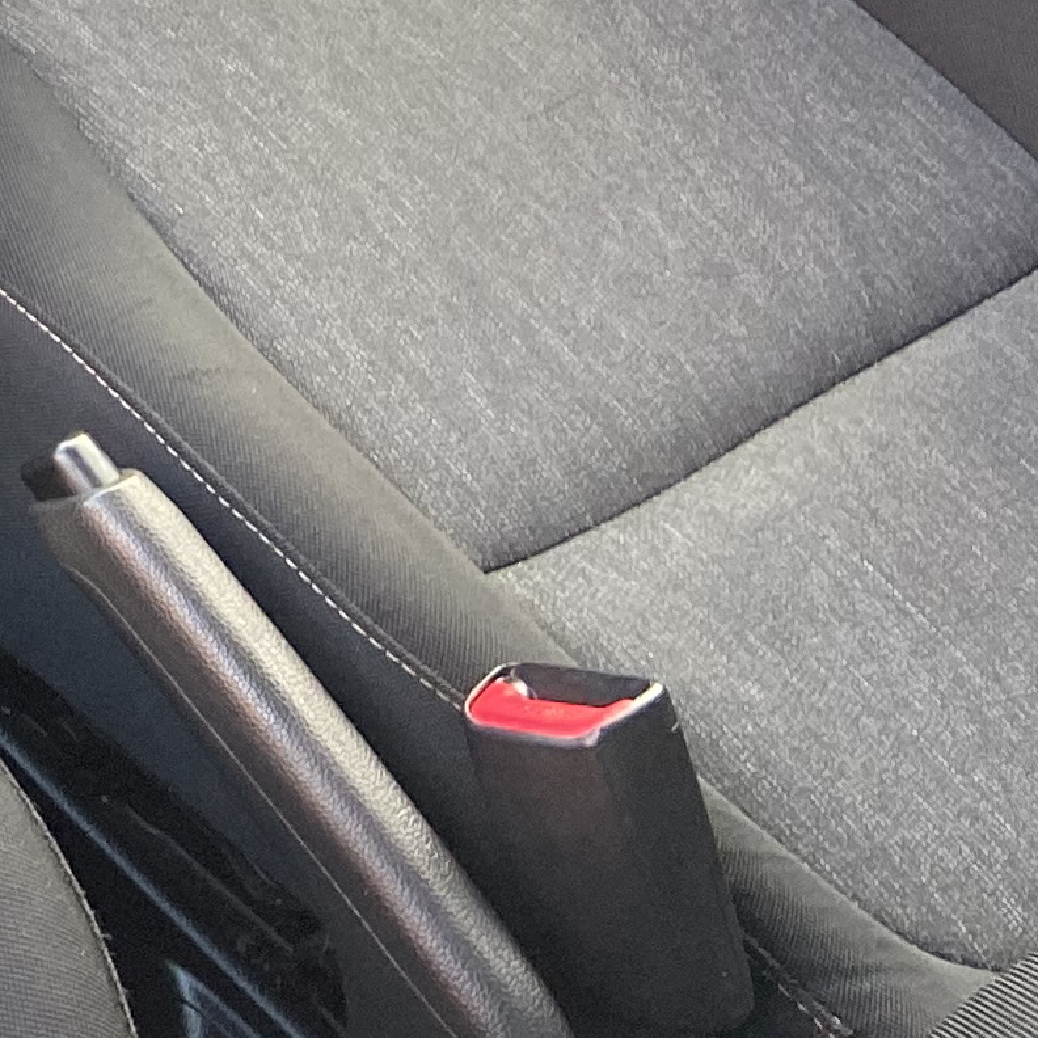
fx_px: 3969
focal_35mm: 117
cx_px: -1101
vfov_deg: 14.2
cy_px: -405
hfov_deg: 12.8
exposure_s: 1/121
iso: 100
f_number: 1.8
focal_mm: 4.25
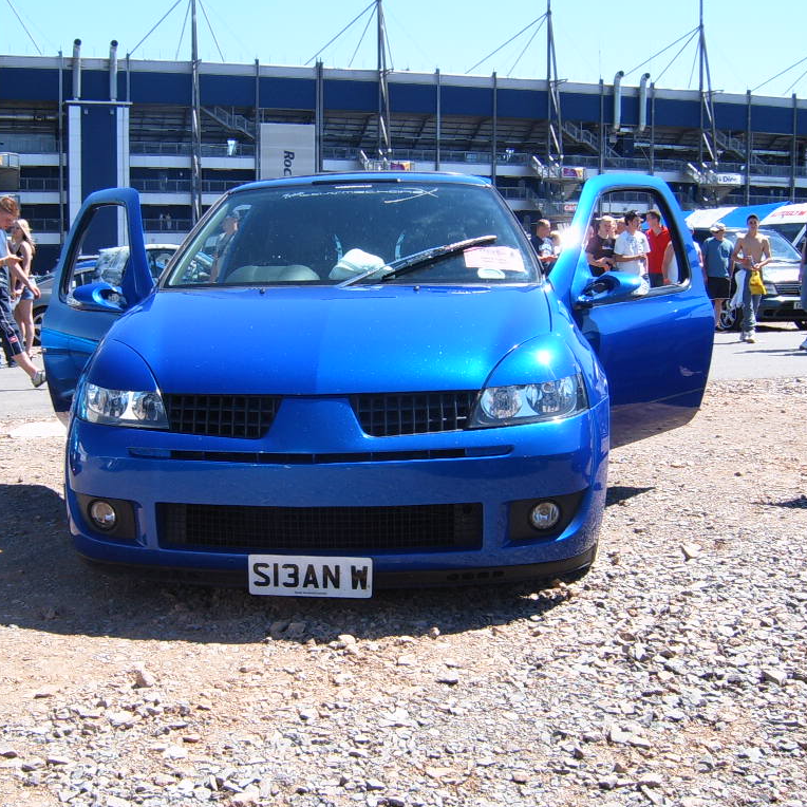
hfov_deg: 37.4
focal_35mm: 45
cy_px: 404
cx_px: 312
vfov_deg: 37.6
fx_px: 1187
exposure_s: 1/125
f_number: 5.8
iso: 63
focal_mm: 5.8
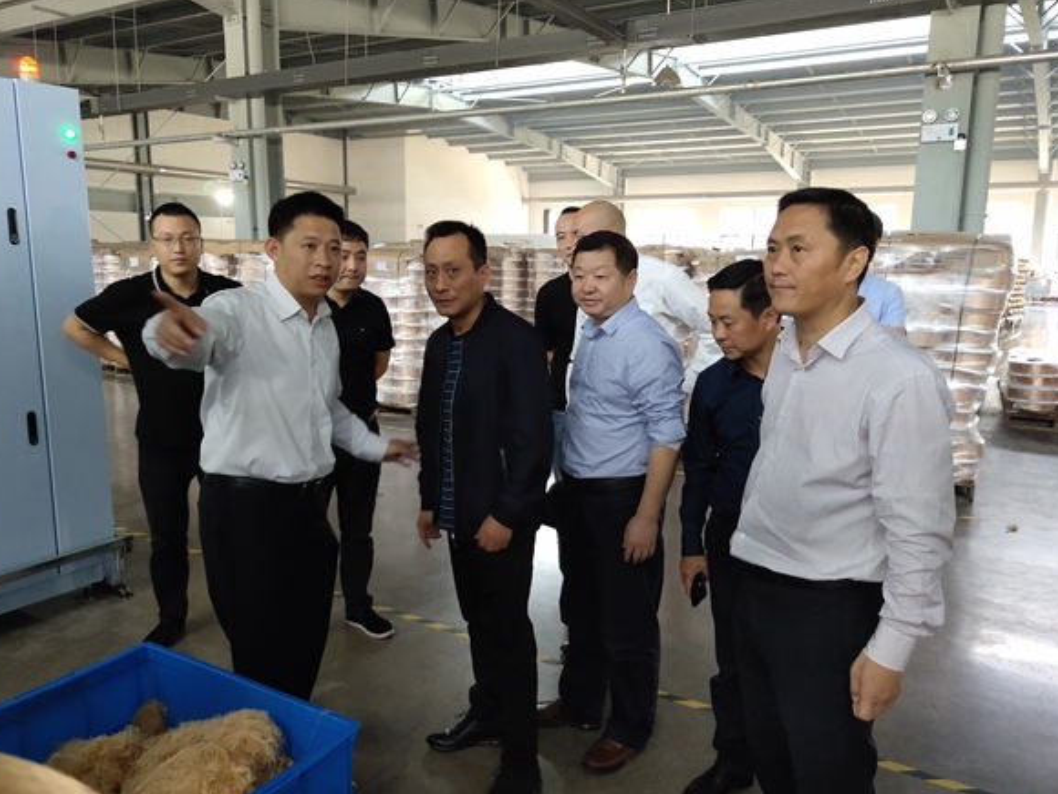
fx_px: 917
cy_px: 402
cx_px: 520
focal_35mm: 30
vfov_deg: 46.8
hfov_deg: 60.0
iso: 387
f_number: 1.8
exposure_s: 1/50
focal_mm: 4.27
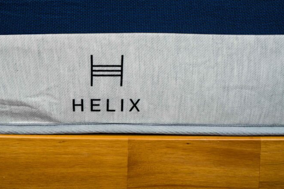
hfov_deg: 39.4
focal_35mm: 50
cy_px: 45
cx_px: 109
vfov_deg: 26.6
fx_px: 395
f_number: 2.8
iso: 160
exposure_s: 1/125
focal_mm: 32
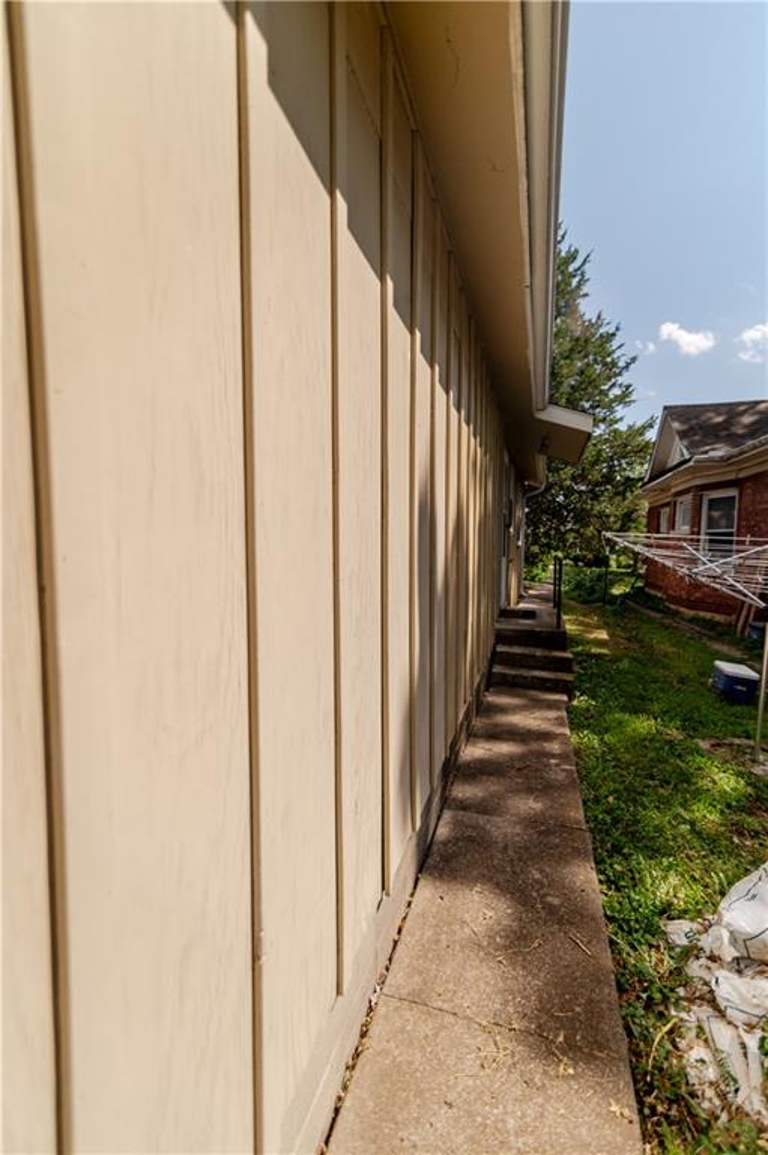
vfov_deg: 96.8
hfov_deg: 73.7
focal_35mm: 16
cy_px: 578
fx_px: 513
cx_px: 384
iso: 100
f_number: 2.8
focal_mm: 16
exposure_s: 1/5000
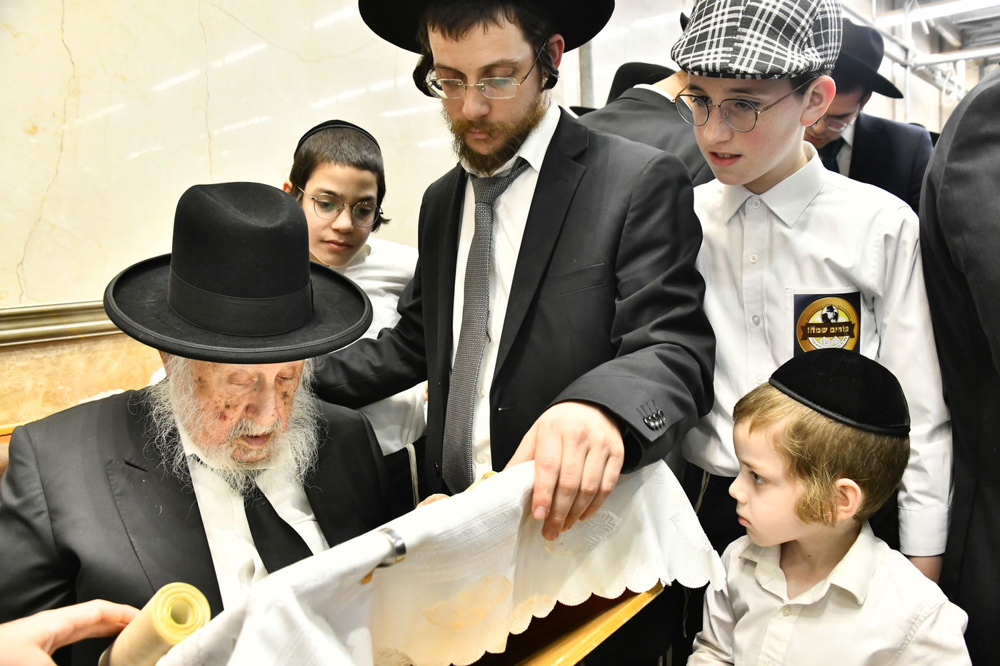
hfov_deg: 65.5
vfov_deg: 46.4
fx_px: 778
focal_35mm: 28
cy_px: 333
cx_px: 500
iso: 2500
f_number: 5.6
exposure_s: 1/160
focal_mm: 28
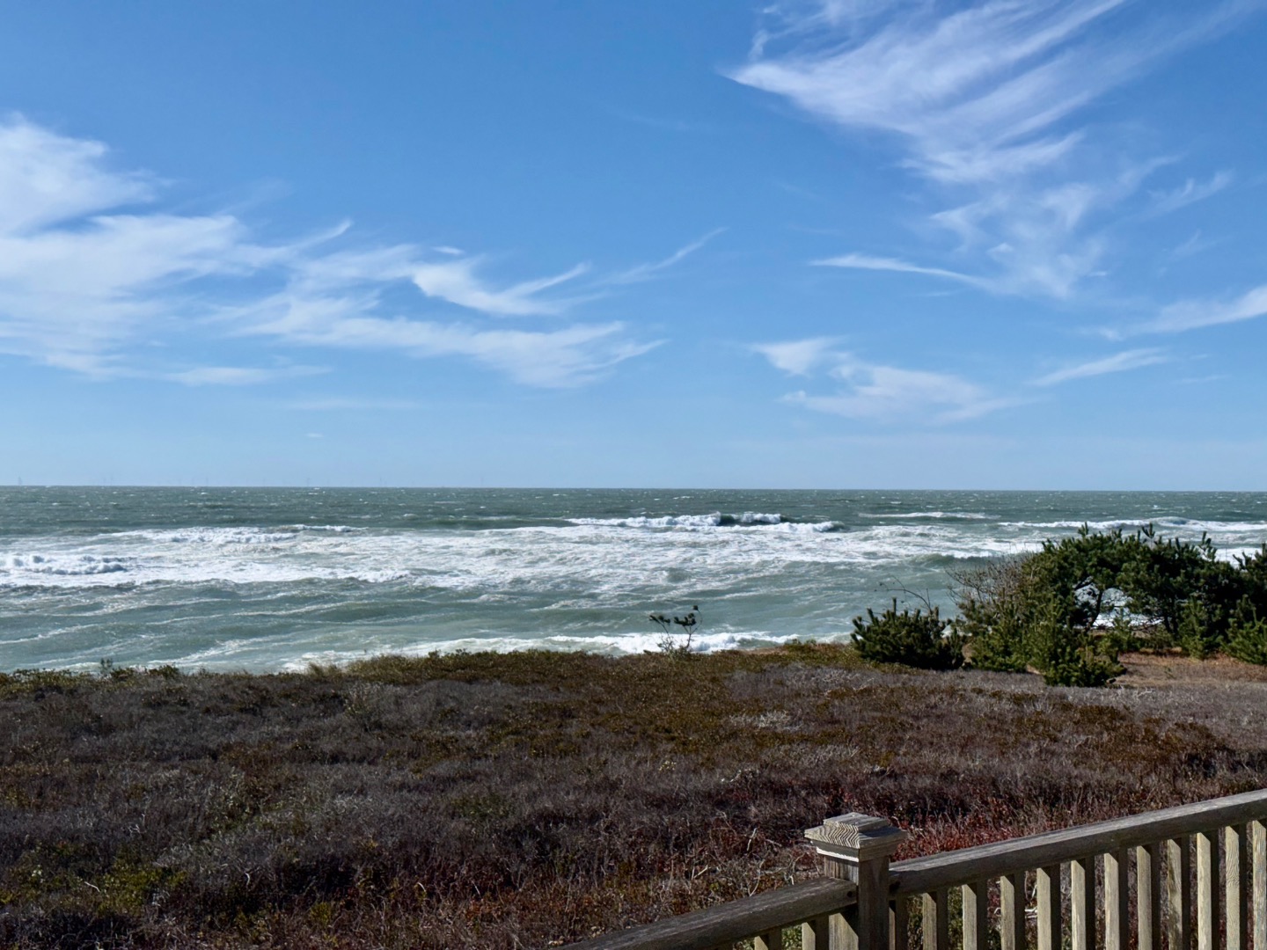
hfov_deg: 39.7
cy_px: 475
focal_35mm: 48
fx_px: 1757
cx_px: 634
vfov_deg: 30.3
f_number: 1.78
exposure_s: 1/11364
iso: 50
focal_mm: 6.76
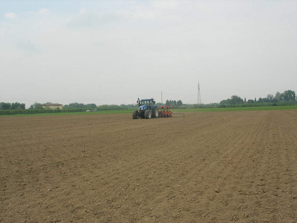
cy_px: 112
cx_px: 148
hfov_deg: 49.0
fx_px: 326
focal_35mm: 38
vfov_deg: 37.7
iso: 64
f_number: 4.8
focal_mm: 7.8
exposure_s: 1/429
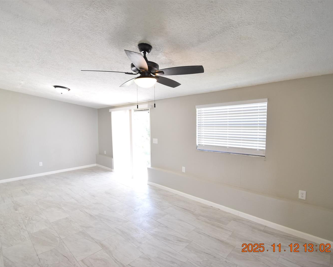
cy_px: 134
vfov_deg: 77.0
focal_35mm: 17
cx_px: 168
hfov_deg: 89.6
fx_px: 168
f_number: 3.5
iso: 800
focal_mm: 10
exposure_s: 1/90
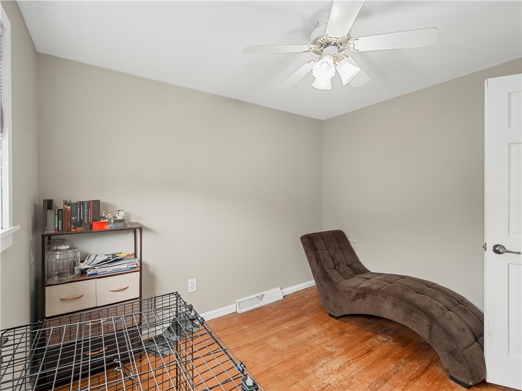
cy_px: 196
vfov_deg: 78.1
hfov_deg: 94.5
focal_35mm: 16
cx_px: 261
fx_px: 241
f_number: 5.6
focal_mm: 8
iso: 640
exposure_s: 1/3
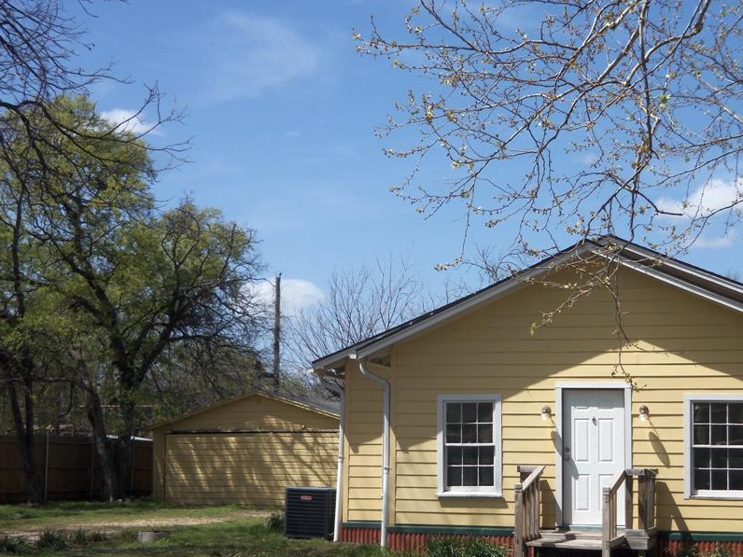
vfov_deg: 23.2
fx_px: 1352
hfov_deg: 30.6
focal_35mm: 63
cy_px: 346
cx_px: 474
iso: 64
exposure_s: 1/400
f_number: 4.6
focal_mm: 8.7
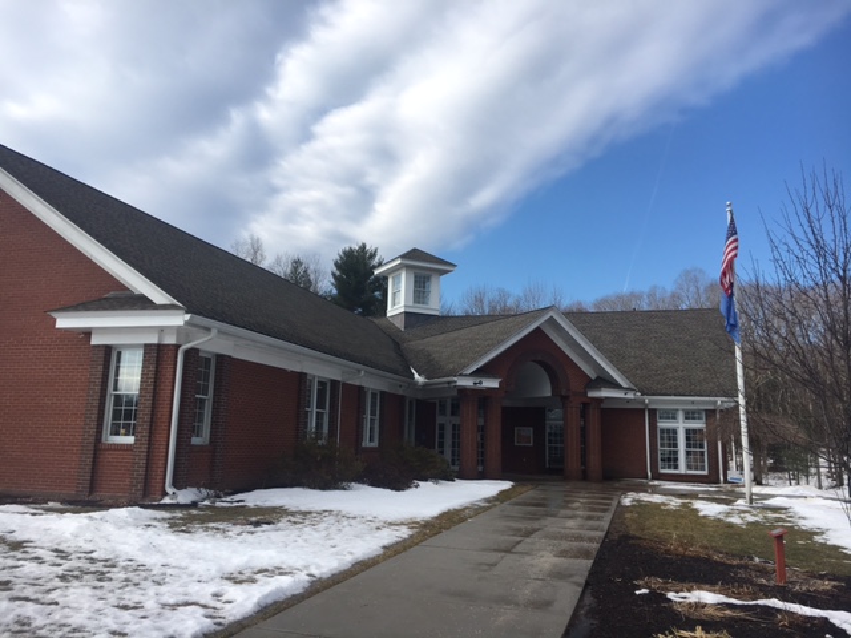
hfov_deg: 61.7
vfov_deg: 48.2
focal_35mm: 29
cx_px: 426
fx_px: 713
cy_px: 319
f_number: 2.2
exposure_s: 1/1425
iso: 25
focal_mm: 4.15
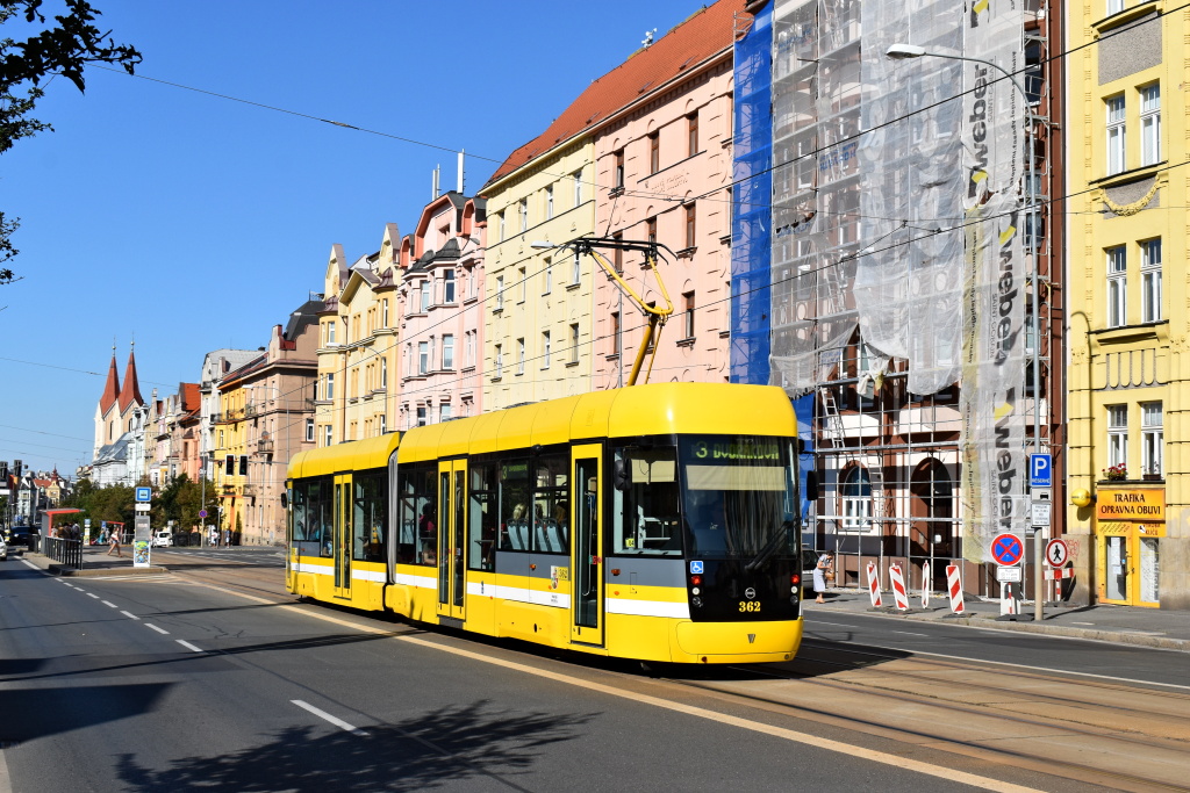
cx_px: 595
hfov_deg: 43.6
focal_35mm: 45
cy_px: 396
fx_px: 1488
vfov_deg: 29.9
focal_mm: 30
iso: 200
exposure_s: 1/500
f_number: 11
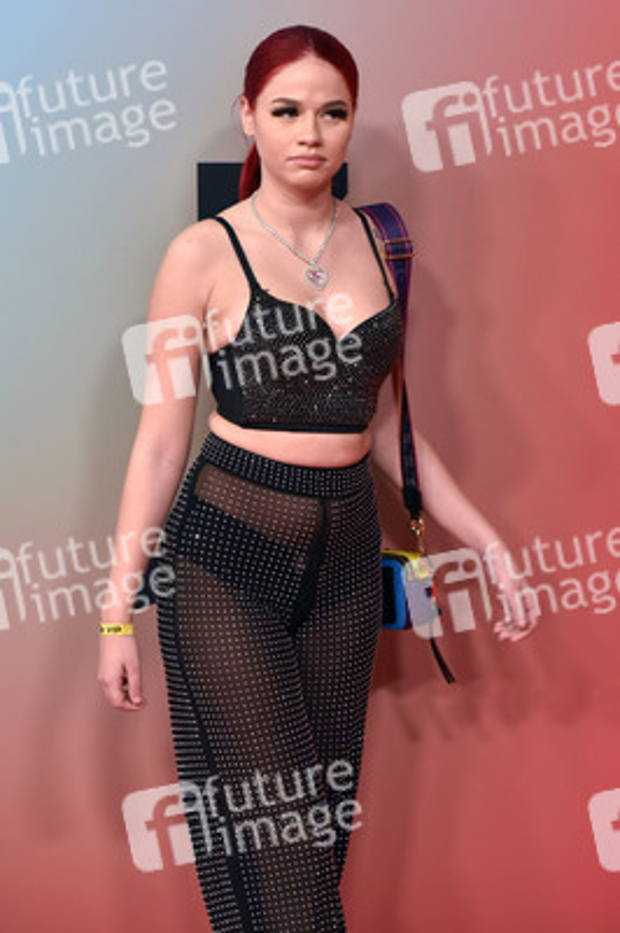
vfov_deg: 17.1
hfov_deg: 11.4
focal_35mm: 120
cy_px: 466
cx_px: 310
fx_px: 3105
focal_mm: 120
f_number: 5.6
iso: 2000
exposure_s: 1/200
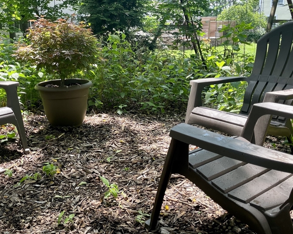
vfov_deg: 39.1
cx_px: 111
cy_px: 103
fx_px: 329
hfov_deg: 47.5
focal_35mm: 38
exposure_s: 1/193
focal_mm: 4.2
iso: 32
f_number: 1.6
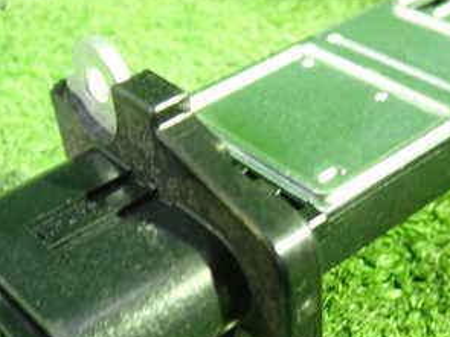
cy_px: 250
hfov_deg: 31.7
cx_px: 236
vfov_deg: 23.8
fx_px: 793
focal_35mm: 61
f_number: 2.3
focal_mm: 5.4
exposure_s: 1/13
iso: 800
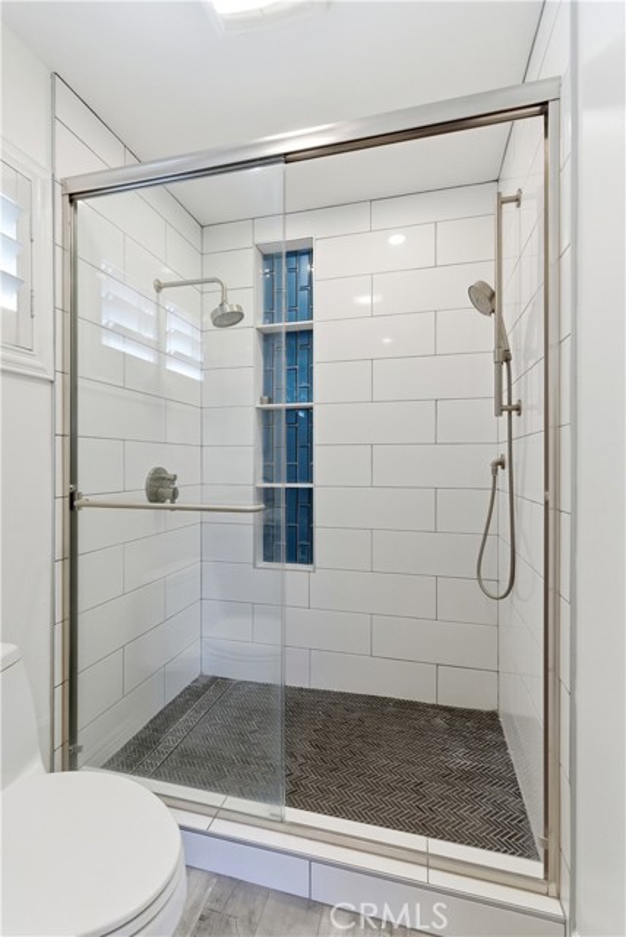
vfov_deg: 96.7
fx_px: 416
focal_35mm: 16
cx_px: 313
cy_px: 468
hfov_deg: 73.9
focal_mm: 16
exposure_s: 1/500
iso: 640
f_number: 9
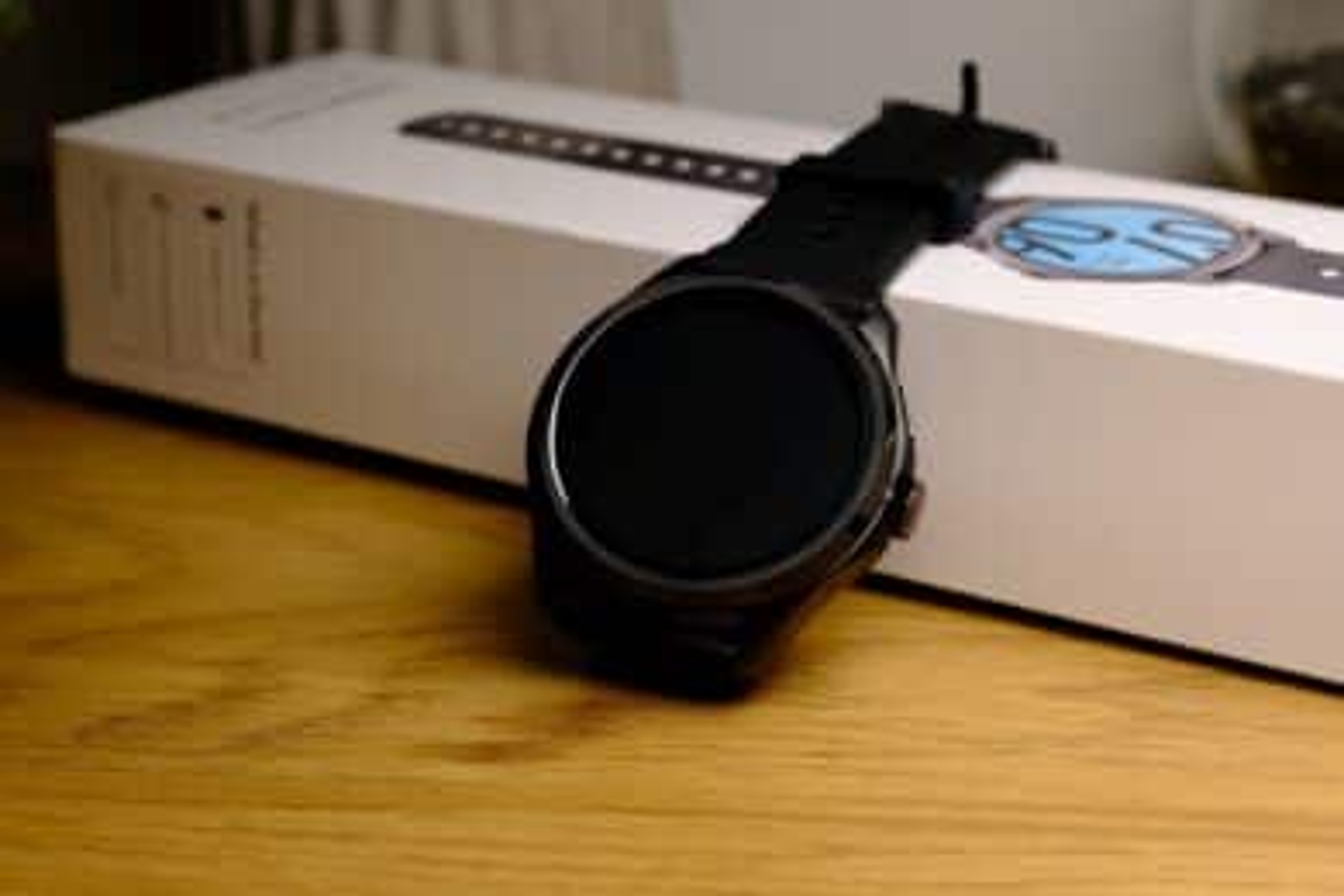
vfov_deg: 16.5
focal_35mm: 83
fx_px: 3098
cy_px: 448
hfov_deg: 24.5
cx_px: 672
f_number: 8
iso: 320
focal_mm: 55
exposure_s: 1/80
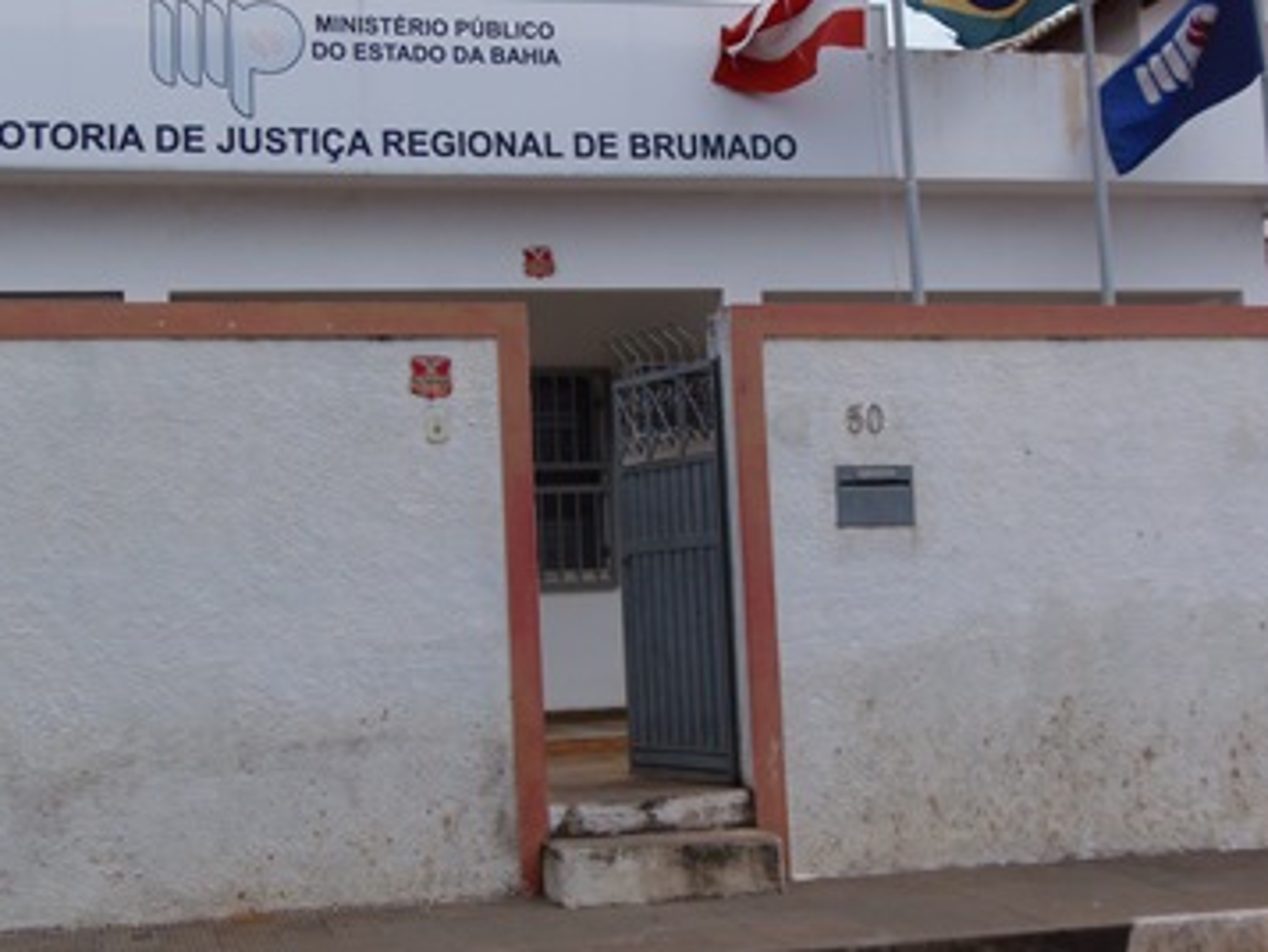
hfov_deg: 38.9
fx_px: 1795
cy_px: 396
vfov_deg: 29.6
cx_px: 618
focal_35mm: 49
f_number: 3.4
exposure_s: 1/800
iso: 64
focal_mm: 6.5
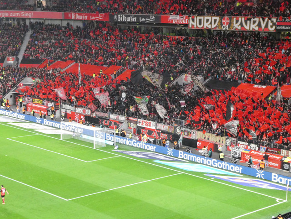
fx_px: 588
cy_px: 110
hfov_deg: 27.8
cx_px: 146
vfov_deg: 21.0
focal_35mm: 70
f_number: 4.5
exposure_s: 1/80
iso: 800
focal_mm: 12.5
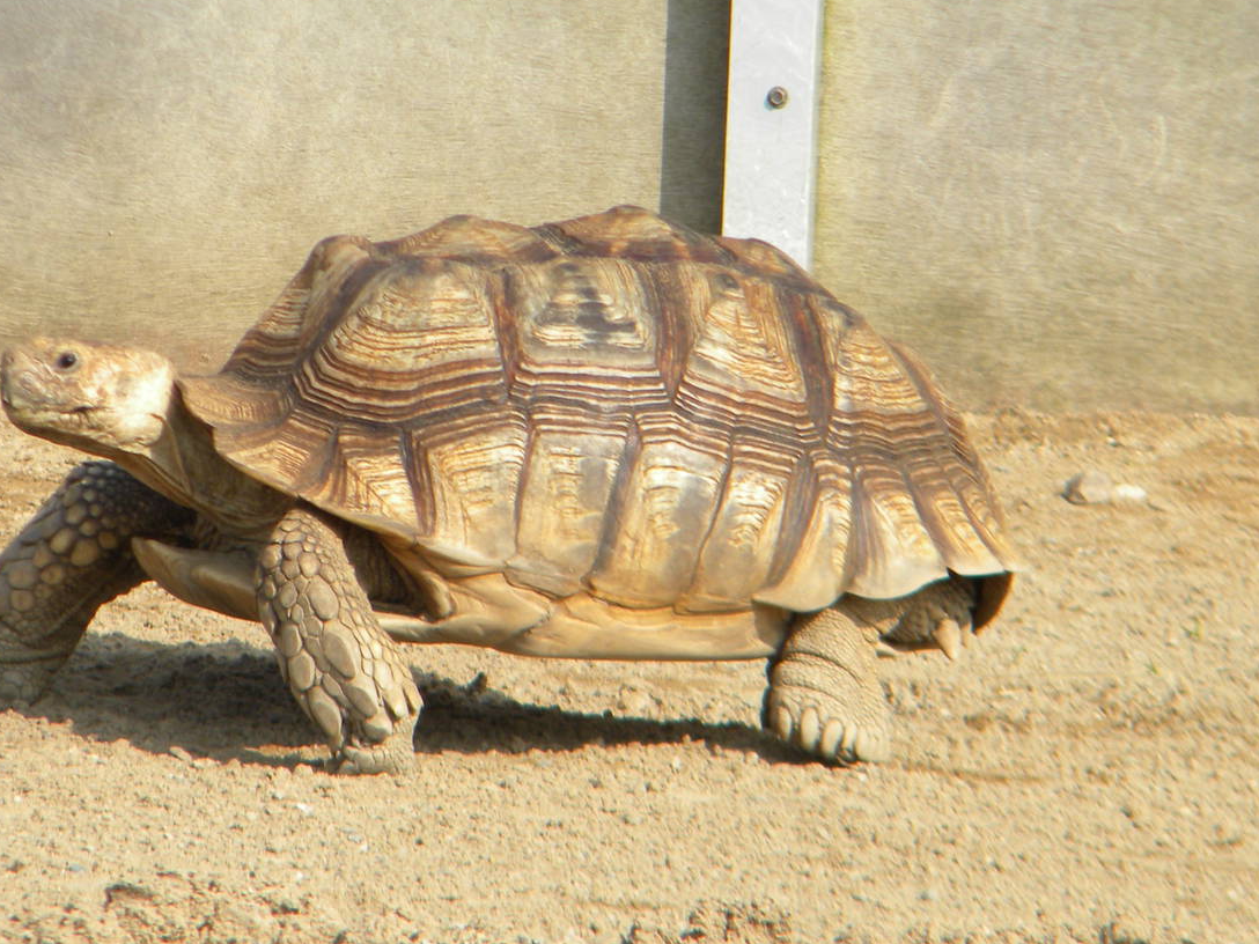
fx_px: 22150
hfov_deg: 3.3
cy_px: 307
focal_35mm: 609
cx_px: 449
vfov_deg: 2.4
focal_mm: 75
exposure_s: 1/280
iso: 80
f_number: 5.4
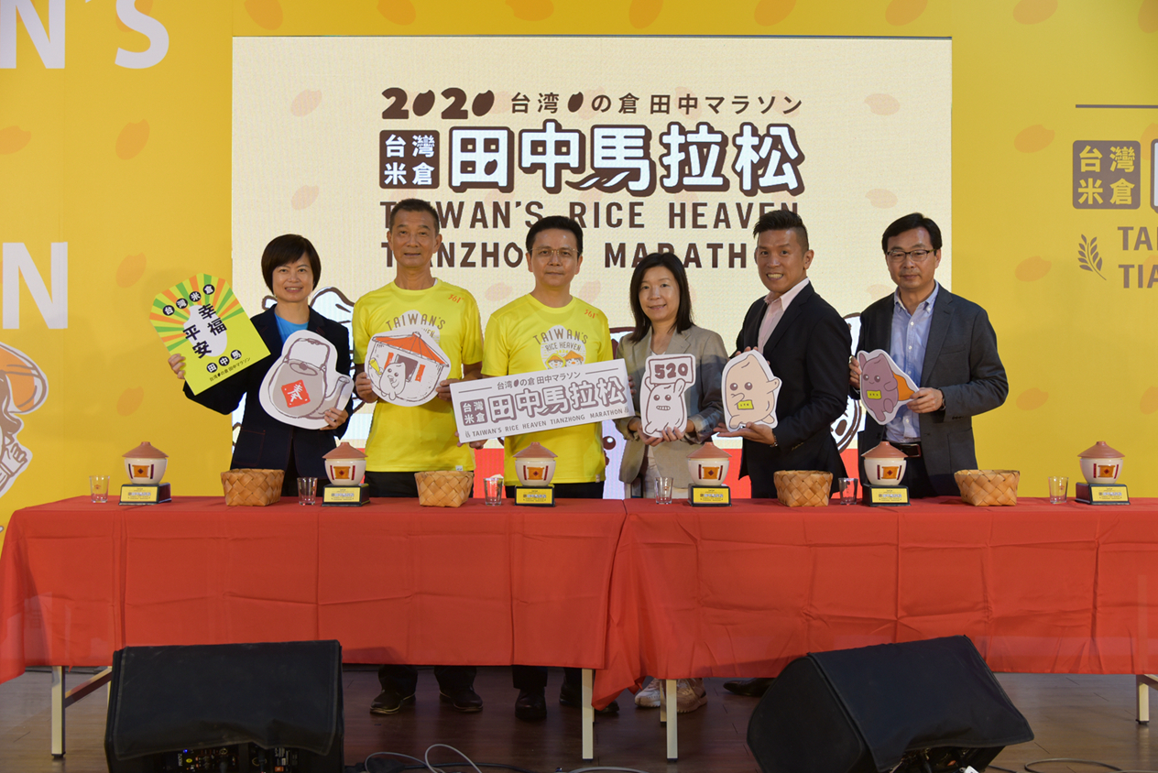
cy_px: 386
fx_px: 1480
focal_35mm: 46
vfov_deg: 29.3
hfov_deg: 42.7
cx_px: 579
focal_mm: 46
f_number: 4
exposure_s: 1/50
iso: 720
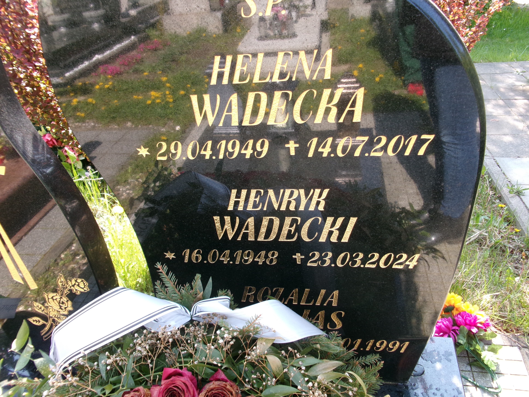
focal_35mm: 28
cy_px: 198
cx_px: 264
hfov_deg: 63.4
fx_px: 428
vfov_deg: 49.7
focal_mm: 5.1
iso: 100
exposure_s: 1/70
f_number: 3.9
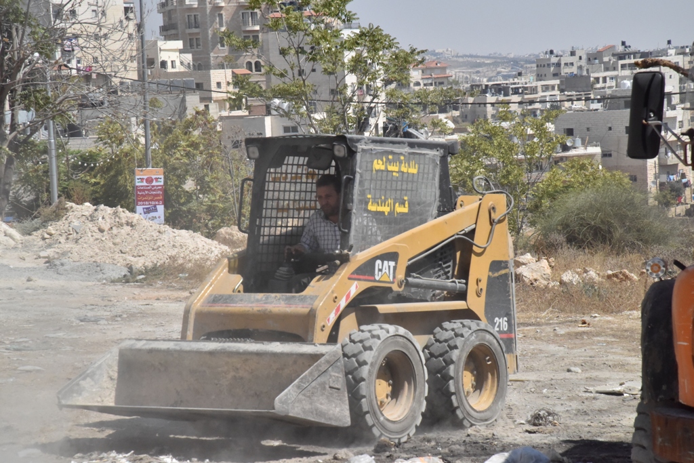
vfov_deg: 11.4
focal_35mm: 120
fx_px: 2313
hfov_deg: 17.1
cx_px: 347
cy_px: 232
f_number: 22
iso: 3200
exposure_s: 1/2000
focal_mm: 120
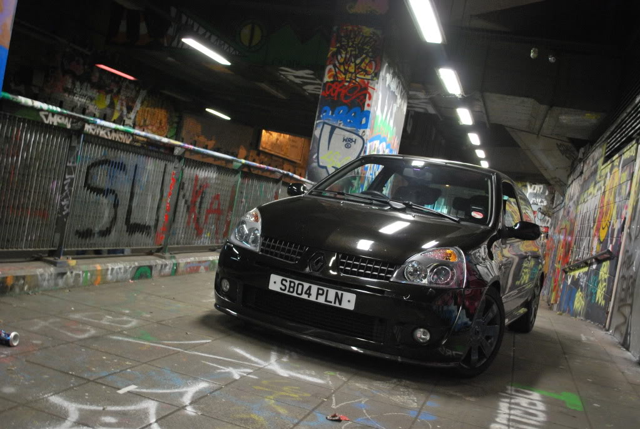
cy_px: 214
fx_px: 694
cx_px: 320
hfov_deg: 49.5
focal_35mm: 39
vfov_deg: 34.3
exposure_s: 1/15
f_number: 4.2
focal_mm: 26
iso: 800
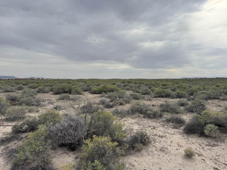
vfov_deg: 56.8
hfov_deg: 71.6
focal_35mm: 24
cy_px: 85
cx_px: 114
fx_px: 157
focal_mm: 6.76
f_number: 1.78
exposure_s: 1/4950
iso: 80
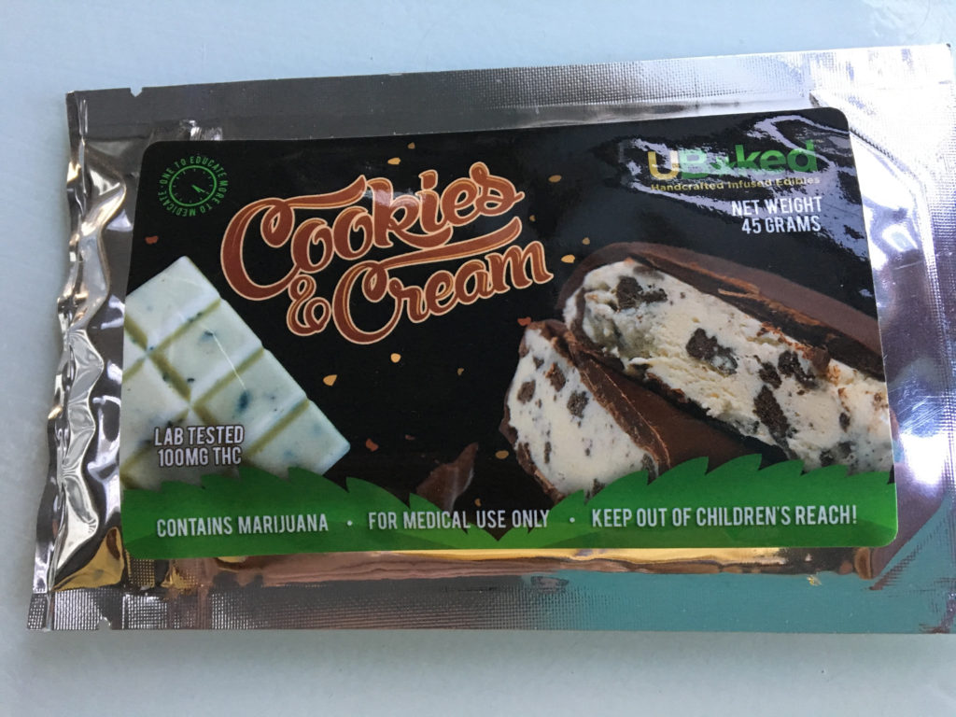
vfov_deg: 48.2
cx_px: 478
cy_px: 358
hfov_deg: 61.7
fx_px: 801
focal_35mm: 29
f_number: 2.2
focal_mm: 4.15
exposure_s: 1/30
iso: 200
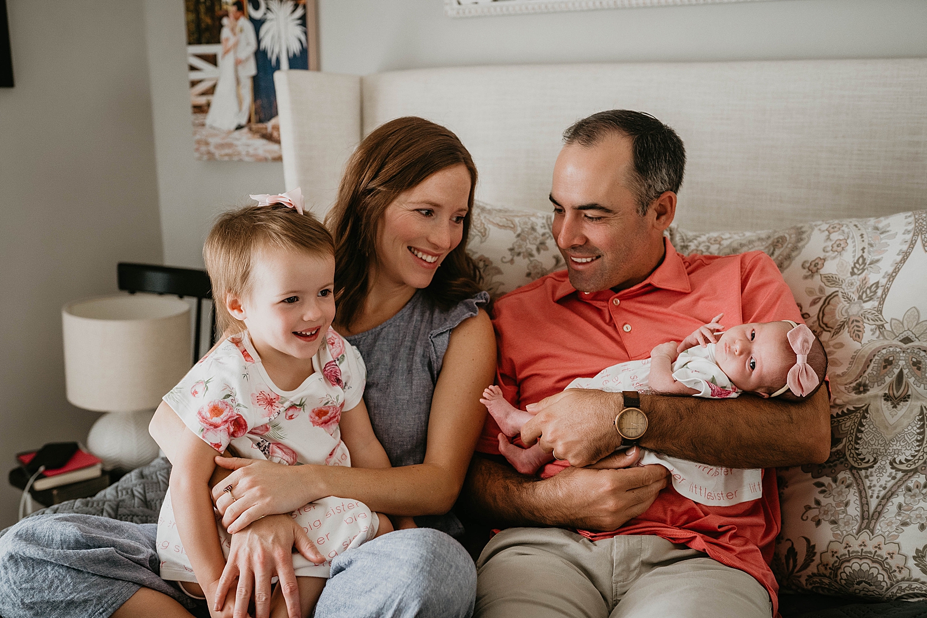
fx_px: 901
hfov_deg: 54.4
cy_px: 309
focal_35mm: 35
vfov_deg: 37.9
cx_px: 464
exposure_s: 1/250
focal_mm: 35
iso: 1000
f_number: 2.8
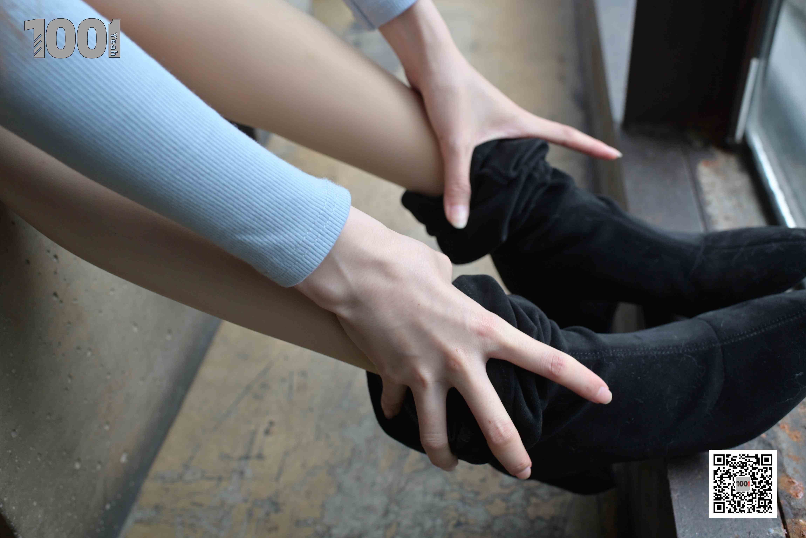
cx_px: 403
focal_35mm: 35
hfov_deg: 54.4
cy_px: 269
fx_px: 784
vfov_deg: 37.9
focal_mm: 35
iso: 800
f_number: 5
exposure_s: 1/125
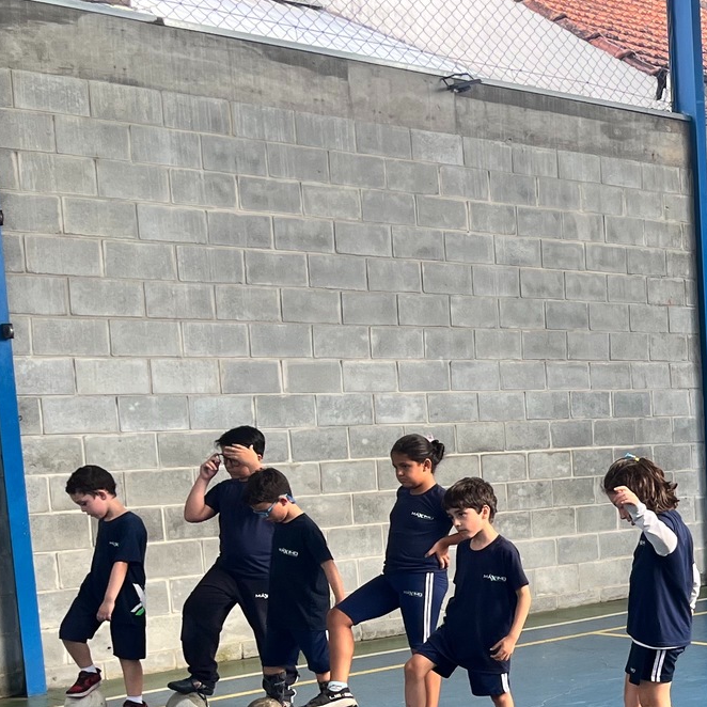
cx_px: 970
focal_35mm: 70
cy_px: 602
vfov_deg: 24.1
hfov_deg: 21.7
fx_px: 1618
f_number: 1.6
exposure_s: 1/164
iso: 50
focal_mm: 5.1
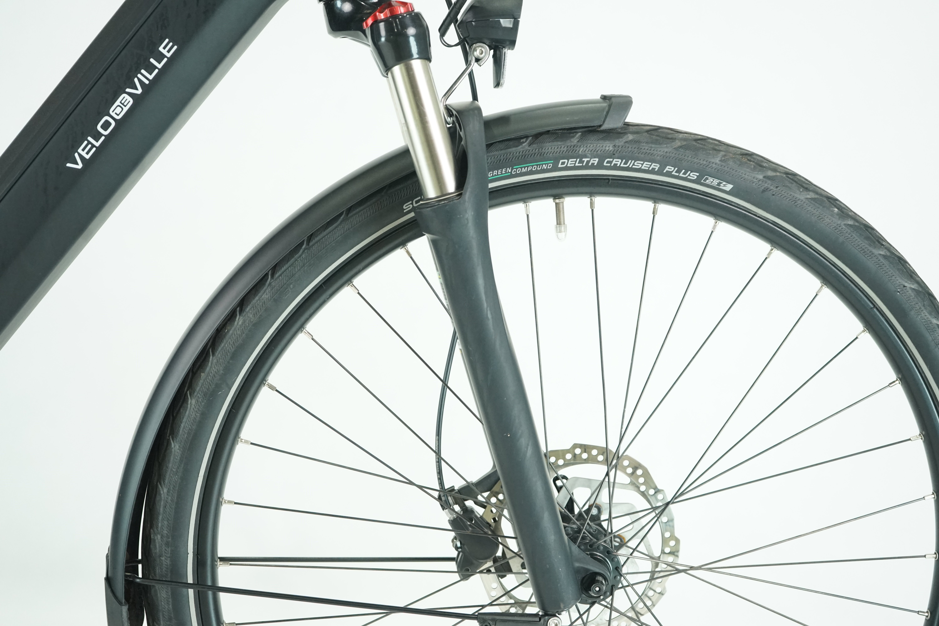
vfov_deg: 25.5
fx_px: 1382
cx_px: 470
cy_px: 313
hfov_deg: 37.5
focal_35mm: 53
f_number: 5.6
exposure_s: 1/200
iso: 2500
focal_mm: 53
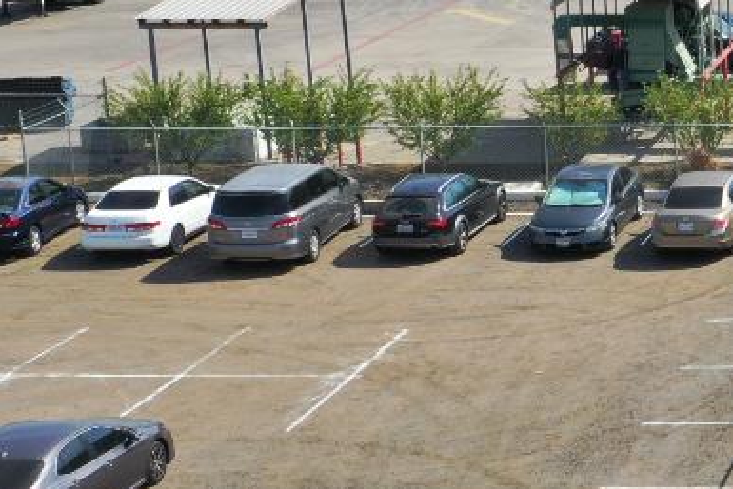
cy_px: 251
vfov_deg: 12.6
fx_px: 2220
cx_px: 1152
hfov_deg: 16.7
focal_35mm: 109
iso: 100
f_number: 5.6
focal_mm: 10.26
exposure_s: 1/500
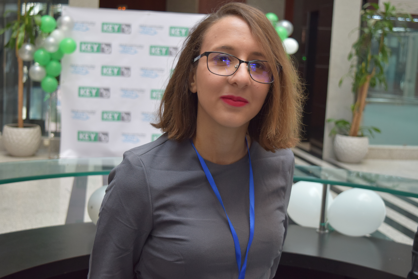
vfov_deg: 25.8
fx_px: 610
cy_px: 140
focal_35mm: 52
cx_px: 209
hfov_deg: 37.9
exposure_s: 1/60
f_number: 4.5
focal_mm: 35
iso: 720
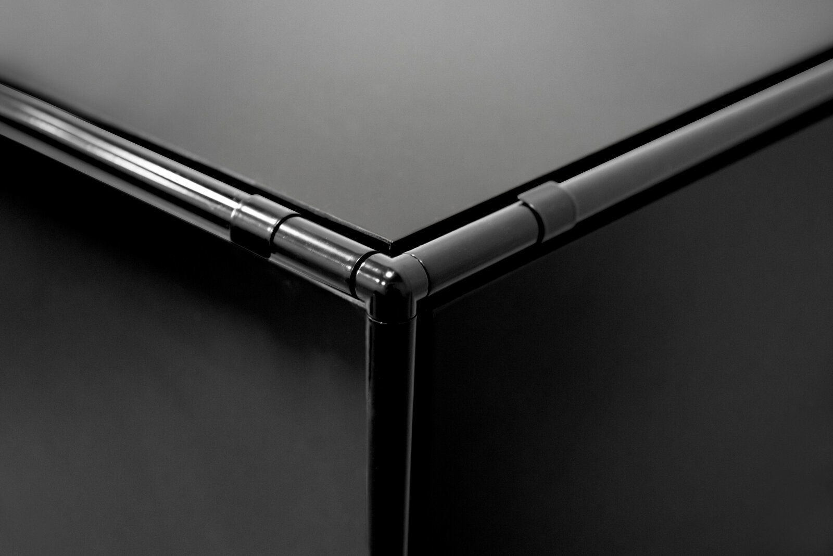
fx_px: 1273
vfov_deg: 24.6
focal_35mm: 55
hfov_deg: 36.2
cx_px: 416
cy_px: 278
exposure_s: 1/60
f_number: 4
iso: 4500
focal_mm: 55
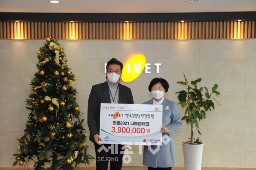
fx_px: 341
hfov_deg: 41.1
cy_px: 85
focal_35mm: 48
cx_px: 128
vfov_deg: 28.0
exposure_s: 1/60
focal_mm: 48
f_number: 4.5
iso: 800
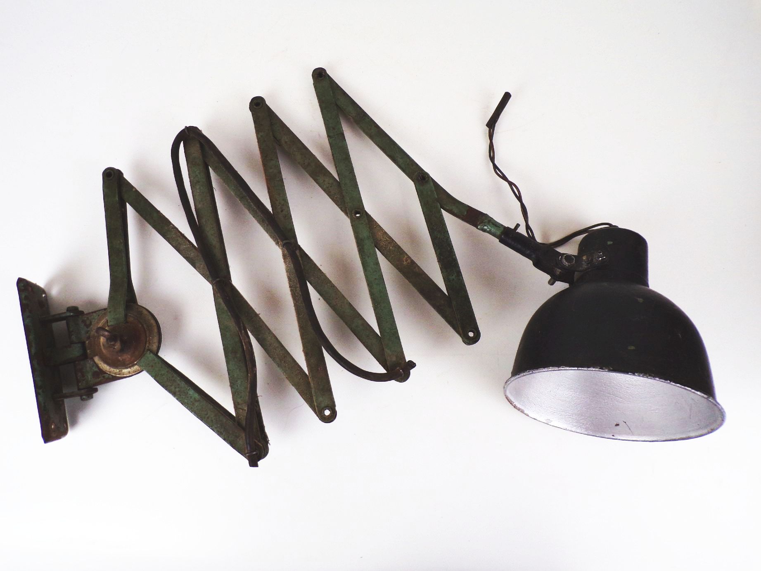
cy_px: 286
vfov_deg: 56.8
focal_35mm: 24
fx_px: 528
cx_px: 380
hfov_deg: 71.6
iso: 146
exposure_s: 1/60
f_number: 3
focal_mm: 4.3
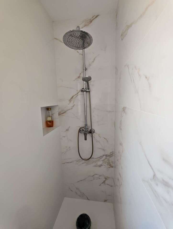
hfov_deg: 85.8
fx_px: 93
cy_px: 114
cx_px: 86
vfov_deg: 102.0
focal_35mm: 14
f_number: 2.2
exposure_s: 1/68.4
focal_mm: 2.16
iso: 250
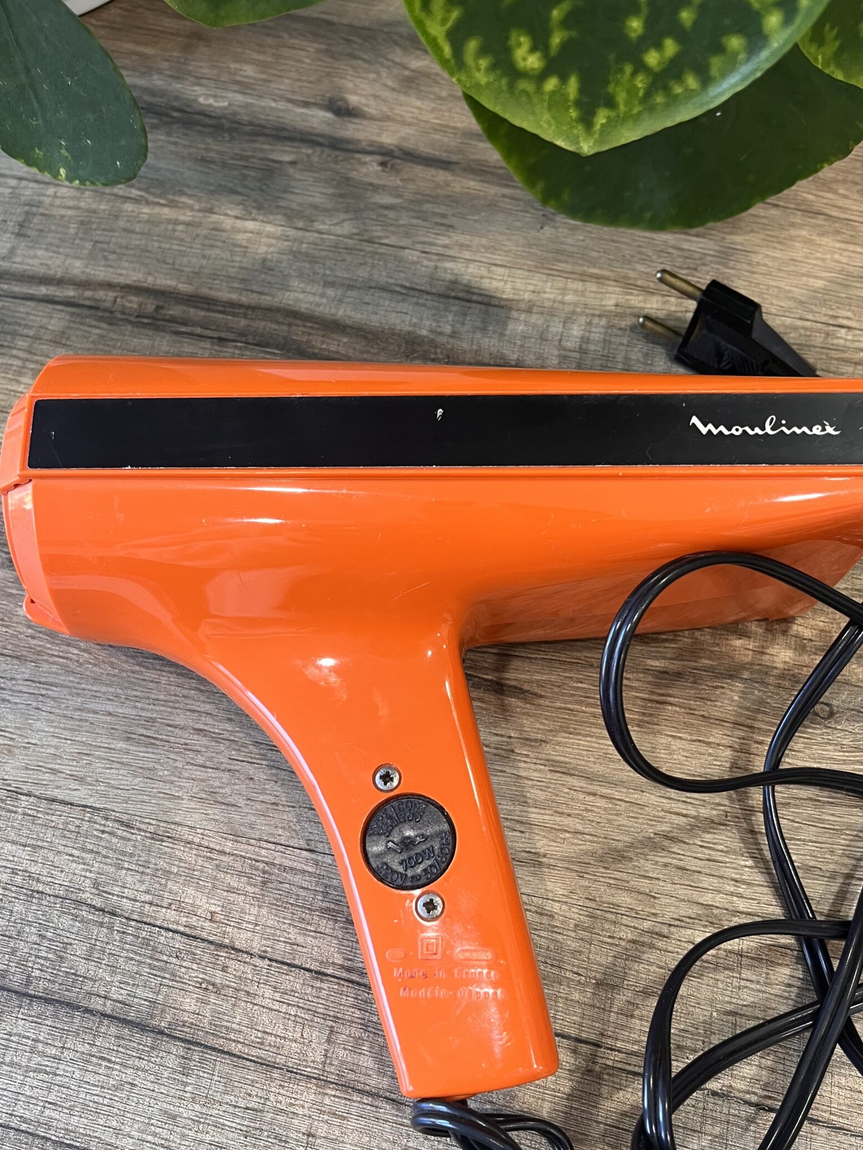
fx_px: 1064
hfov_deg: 44.1
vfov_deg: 56.3
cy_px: 705
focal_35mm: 32
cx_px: 461
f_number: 1.6
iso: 100
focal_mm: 5.1
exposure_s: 1/50
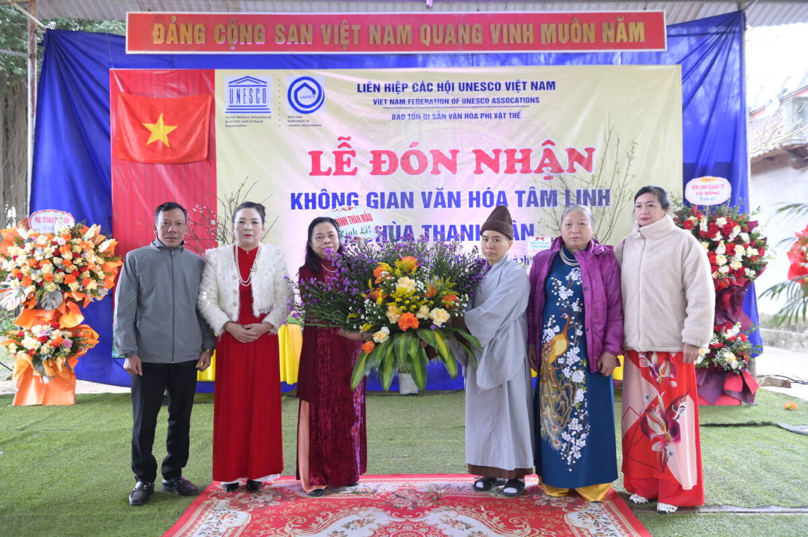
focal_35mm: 34
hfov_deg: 55.8
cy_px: 268
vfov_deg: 38.8
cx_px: 404
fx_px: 762
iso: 2000
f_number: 4
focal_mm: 34
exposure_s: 1/160
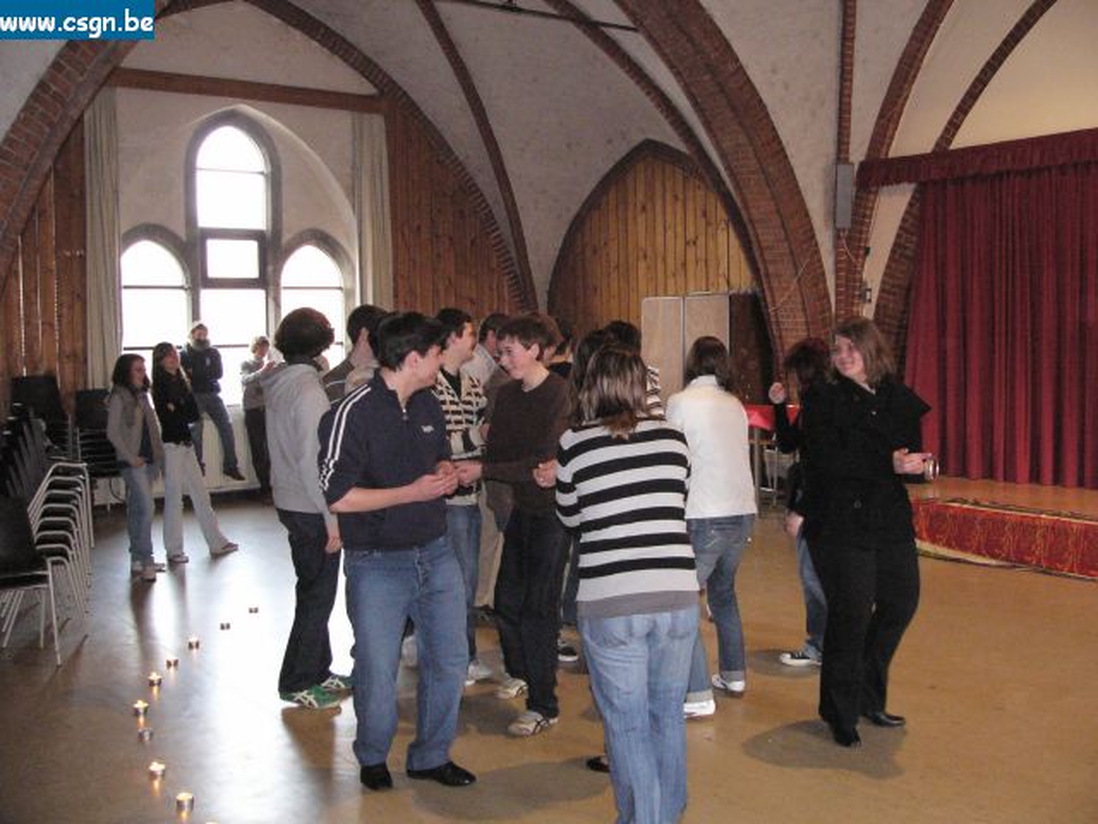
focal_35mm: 36
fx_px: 1142
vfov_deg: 39.7
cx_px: 549
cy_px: 412
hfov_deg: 51.4
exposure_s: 1/60
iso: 400
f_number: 2.8
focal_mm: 6
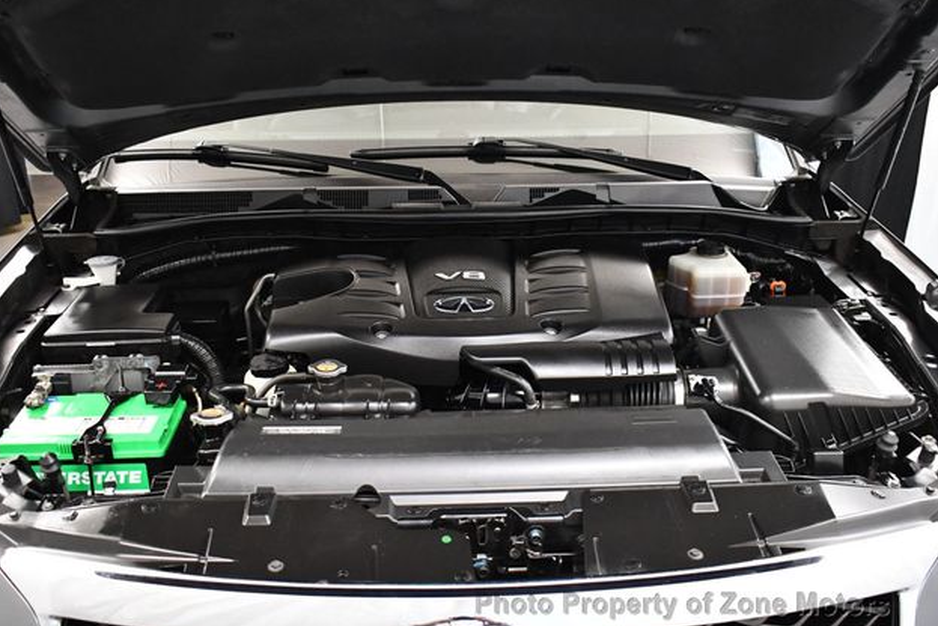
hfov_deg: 51.9
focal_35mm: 37
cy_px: 311
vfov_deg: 36.0
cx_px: 458
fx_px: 964
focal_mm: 18
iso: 3200
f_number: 3.5
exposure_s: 1/100
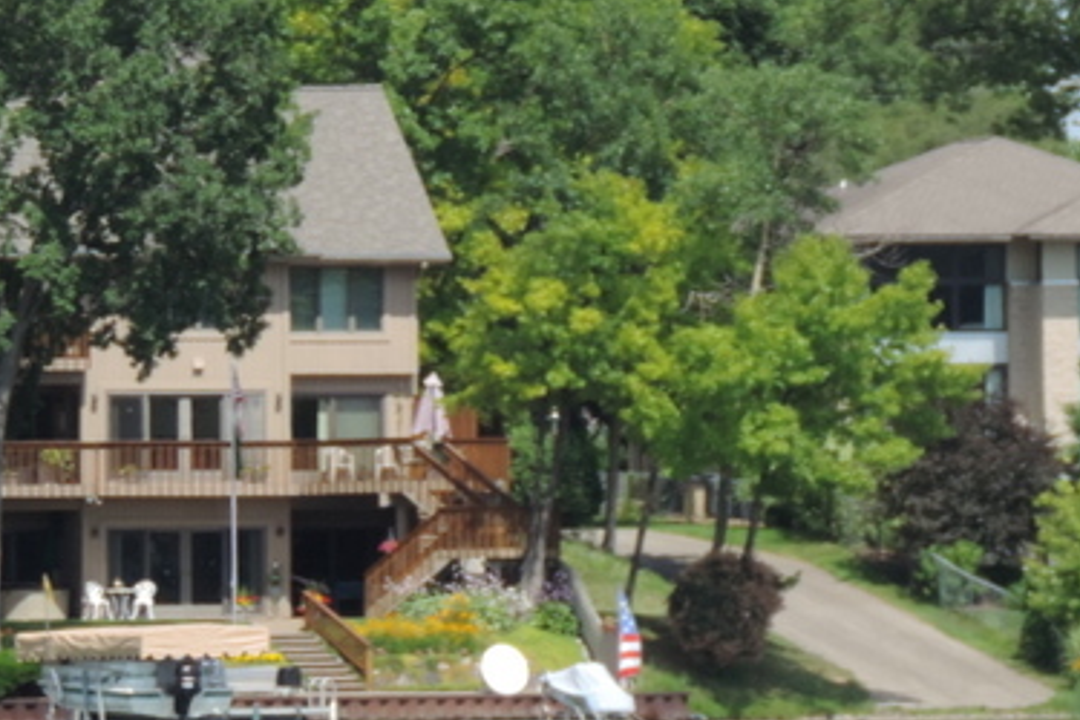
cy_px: 392
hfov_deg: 3.9
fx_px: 15749
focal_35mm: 525
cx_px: 1146
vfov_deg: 2.6
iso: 80
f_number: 4.6
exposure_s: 1/400
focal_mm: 33
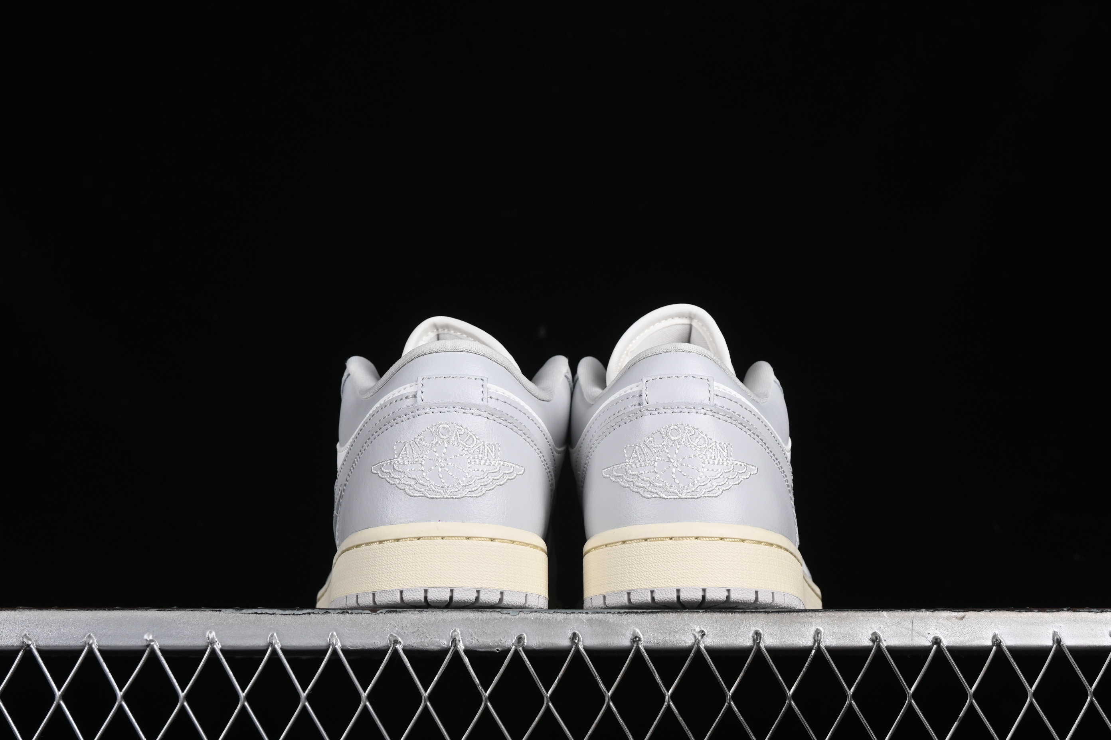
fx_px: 2314
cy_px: 370
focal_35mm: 75
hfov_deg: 27.0
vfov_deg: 18.2
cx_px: 556
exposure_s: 1/160
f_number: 8
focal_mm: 50
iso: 160
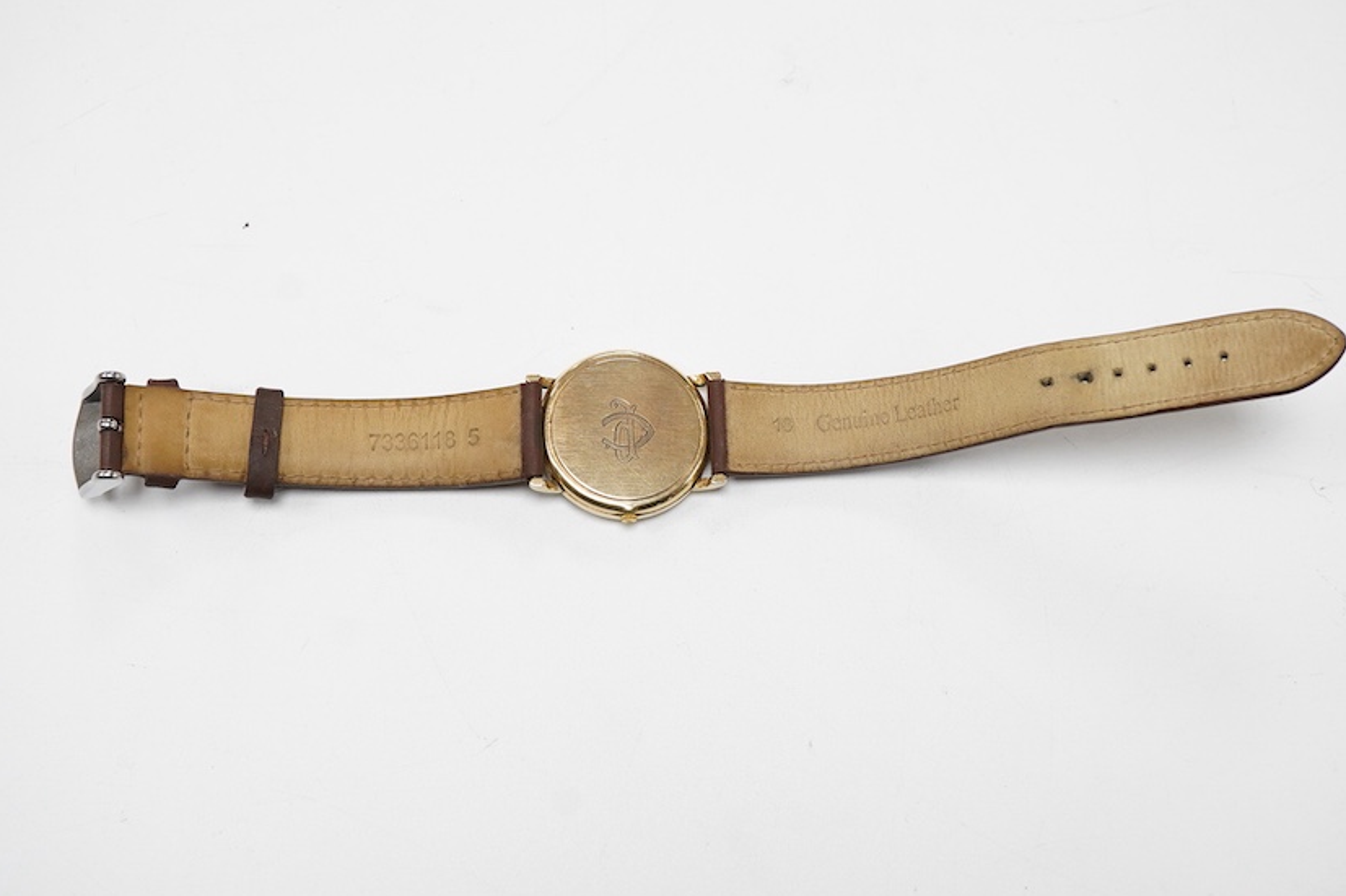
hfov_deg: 40.3
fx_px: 1832
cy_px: 442
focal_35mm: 49
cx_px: 649
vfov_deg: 27.5
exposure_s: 1/125
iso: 1250
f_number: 10
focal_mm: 30
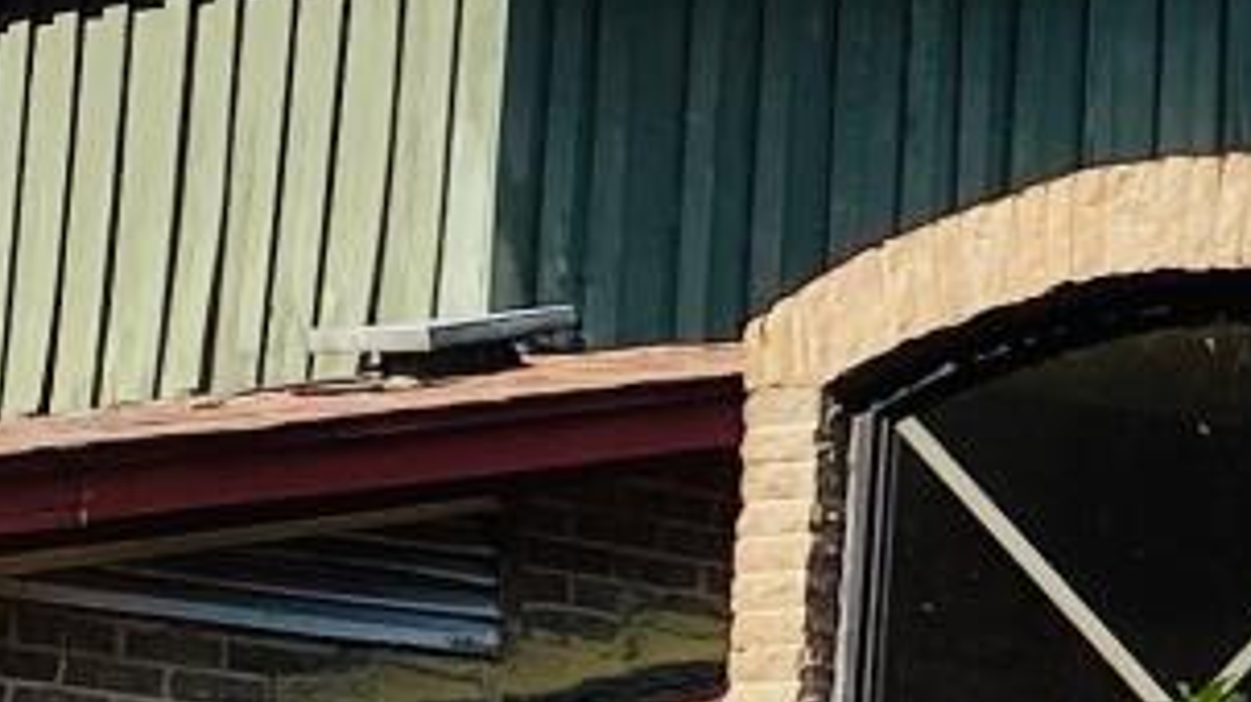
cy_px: 537
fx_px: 6199
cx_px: 2886
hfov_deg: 10.2
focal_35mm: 187
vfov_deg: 6.5
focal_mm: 4.25
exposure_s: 1/1653
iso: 32
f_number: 1.8
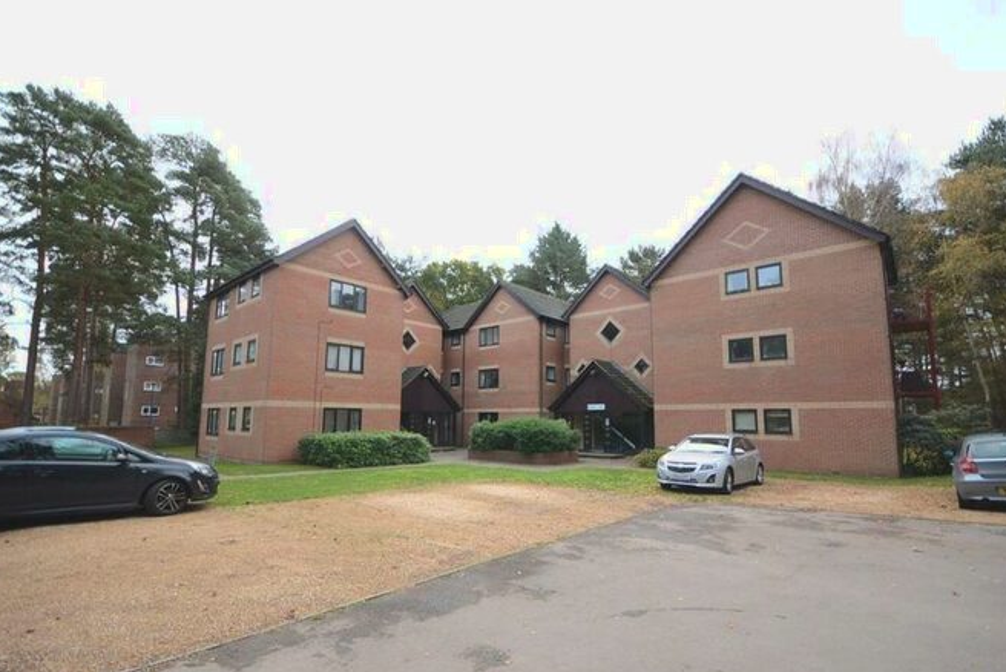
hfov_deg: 96.7
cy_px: 357
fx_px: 447
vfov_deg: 73.7
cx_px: 521
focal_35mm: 16
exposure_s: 1/100
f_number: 4
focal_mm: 10
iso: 180
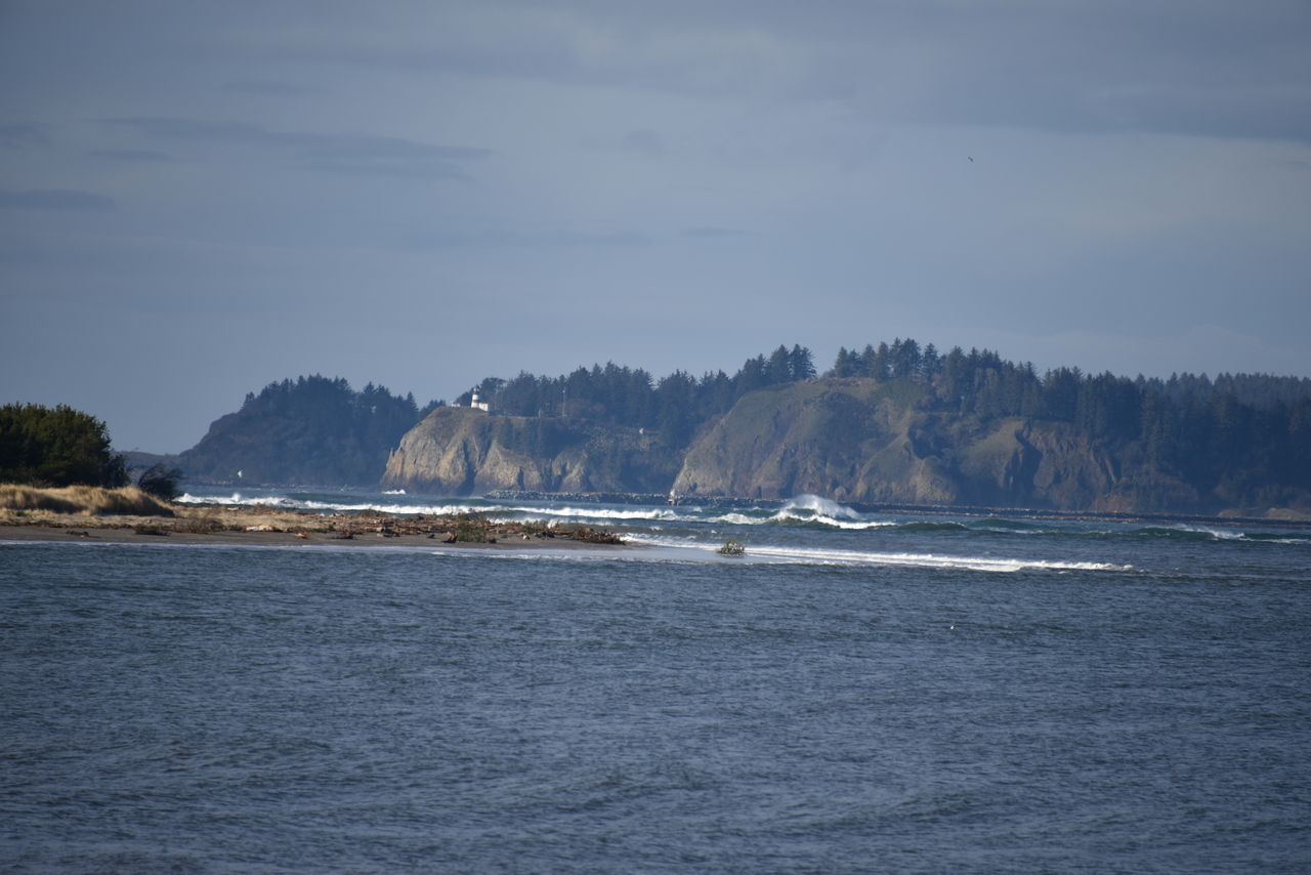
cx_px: 656
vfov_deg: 4.6
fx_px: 10927
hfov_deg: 6.9
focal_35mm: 300
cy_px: 438
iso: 125
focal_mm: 300
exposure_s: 1/640
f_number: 5.6
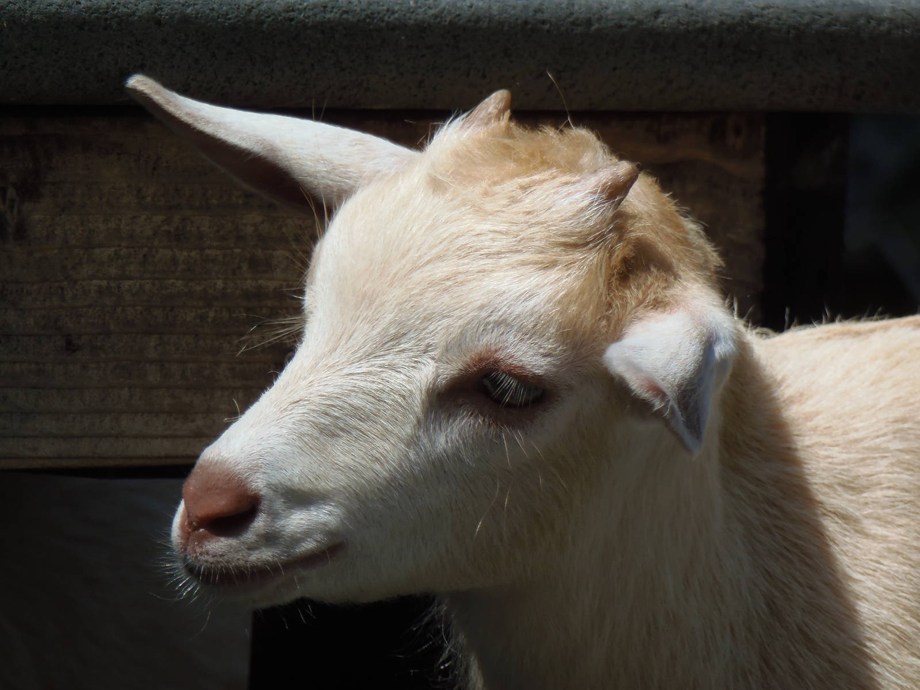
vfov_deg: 2.5
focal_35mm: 588
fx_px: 15627
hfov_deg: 3.4
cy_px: 345
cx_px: 460
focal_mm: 109
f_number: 5
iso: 64
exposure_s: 1/500
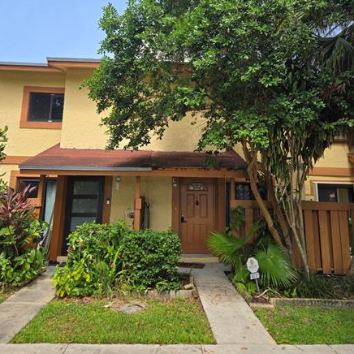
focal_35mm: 28
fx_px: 324
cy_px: 135
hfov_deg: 57.3
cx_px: 179
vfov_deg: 56.7
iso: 25
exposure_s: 1/832
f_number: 1.8
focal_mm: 5.4
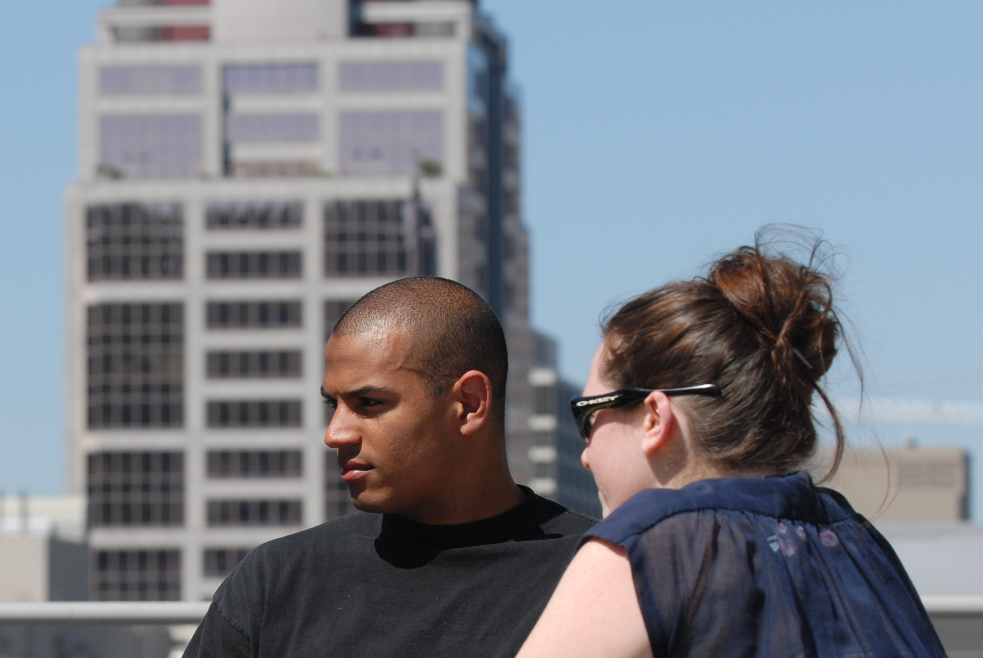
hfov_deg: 8.7
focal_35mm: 237
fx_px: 6478
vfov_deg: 5.8
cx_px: 199
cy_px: 502
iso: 200
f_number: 6.3
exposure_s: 1/640
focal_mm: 92
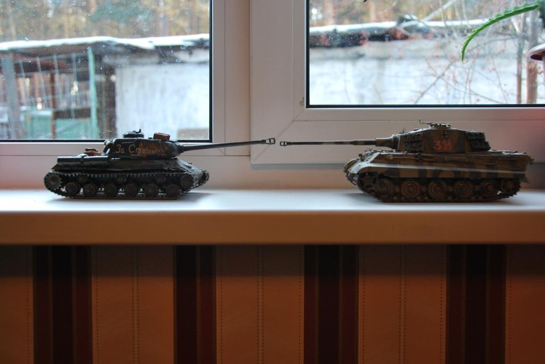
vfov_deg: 37.0
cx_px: 272
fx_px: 546
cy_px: 182
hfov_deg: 53.1
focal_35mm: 36
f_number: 4
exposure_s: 1/60
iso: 250
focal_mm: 24
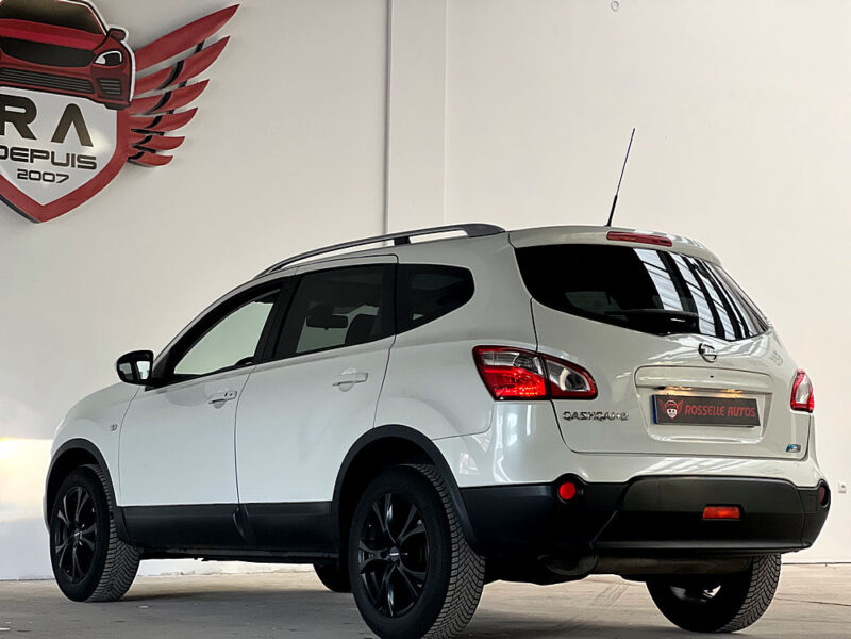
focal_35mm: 77
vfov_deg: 19.1
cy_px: 320
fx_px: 1893
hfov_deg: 25.3
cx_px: 426
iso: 250
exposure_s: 1/107
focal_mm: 9
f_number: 2.8
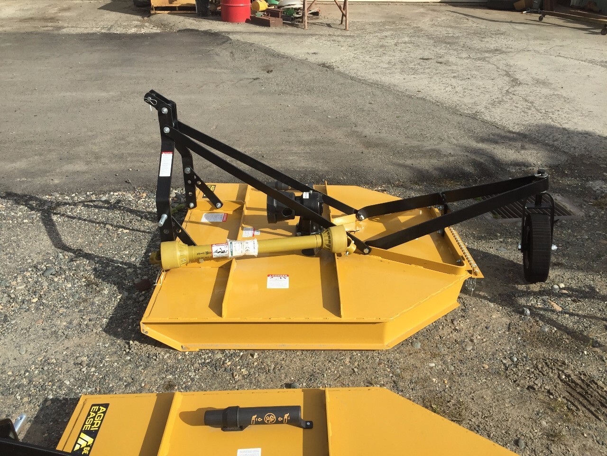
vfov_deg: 48.2
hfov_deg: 61.7
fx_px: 509
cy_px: 228
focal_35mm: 29
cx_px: 304
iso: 32
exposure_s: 1/1883
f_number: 2.2
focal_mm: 4.15
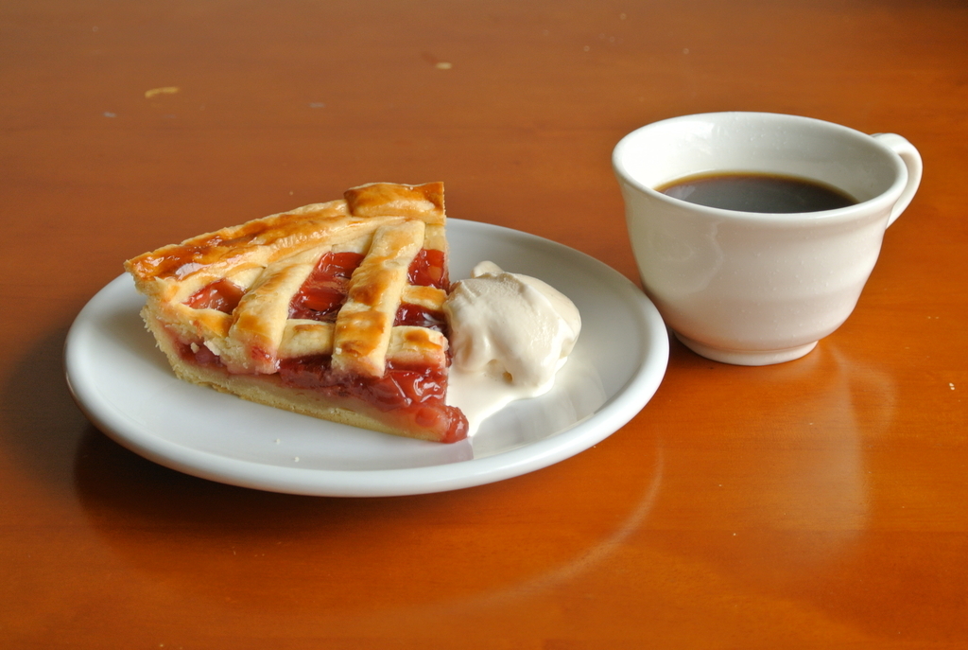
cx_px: 484
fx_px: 1832
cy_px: 325
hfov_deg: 29.6
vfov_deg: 20.1
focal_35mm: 68
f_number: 5.3
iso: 200
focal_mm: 25.2
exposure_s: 1/60
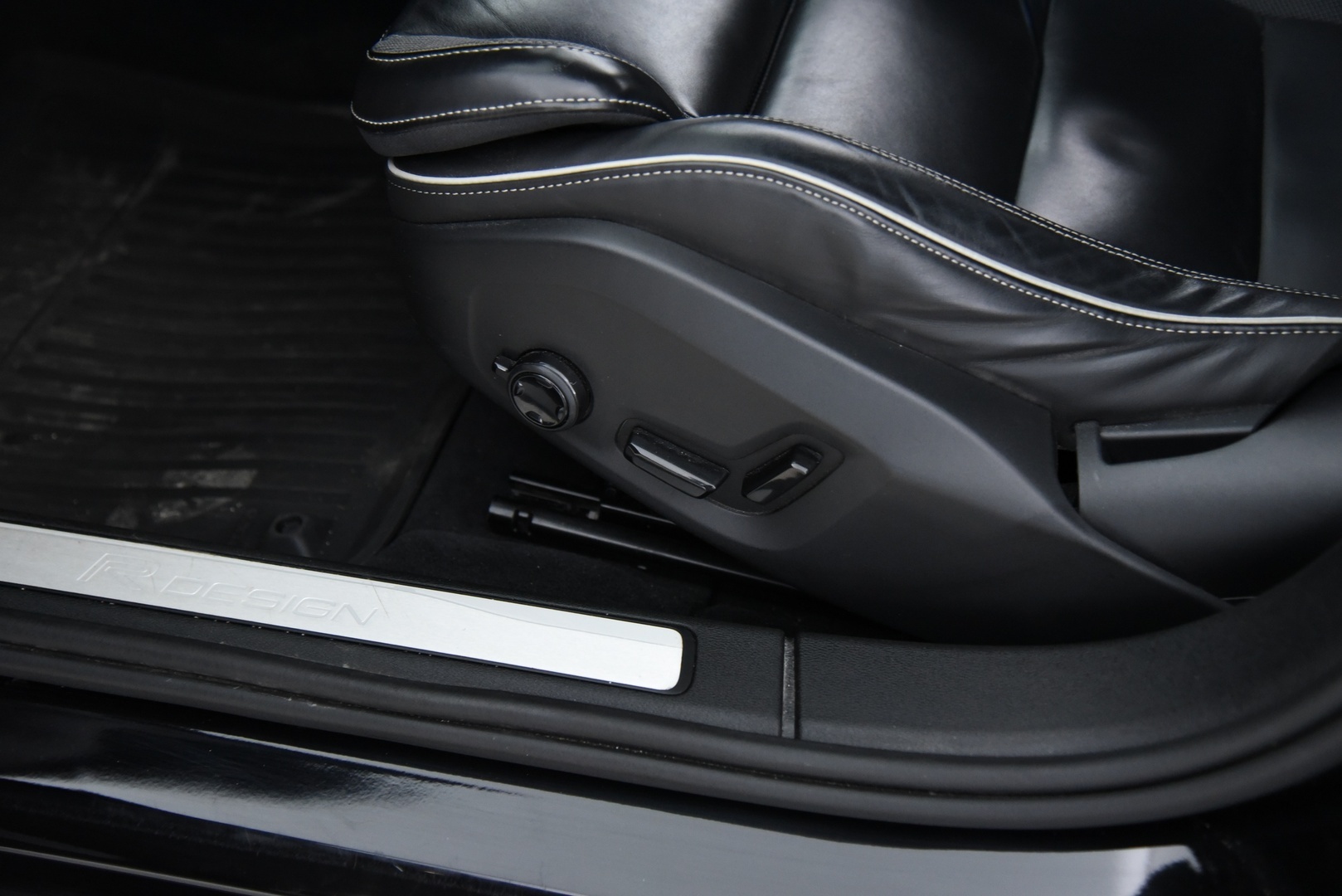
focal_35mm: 50
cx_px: 671
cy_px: 448
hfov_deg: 39.6
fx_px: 1864
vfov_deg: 27.0
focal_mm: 50
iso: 4000
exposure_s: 1/20
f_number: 4
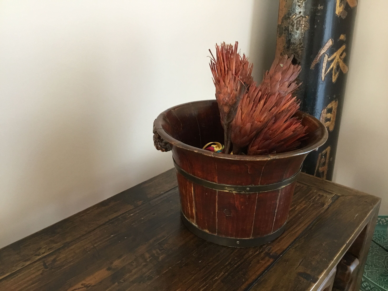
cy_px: 146
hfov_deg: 58.4
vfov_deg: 45.4
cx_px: 194
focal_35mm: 31
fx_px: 347
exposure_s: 1/33
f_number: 2.4
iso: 160
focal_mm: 3.3
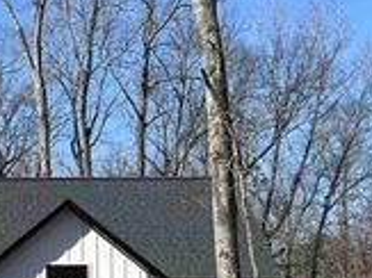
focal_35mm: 126
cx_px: -103
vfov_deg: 11.6
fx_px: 1353
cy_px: 302
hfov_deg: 15.0
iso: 50
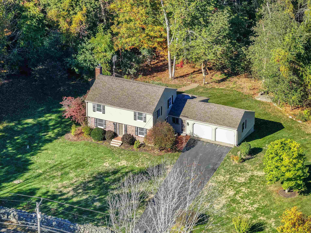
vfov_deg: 8.9
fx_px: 1491
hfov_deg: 11.9
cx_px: 156
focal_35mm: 166
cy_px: 116
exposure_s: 1/1250
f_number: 3.4
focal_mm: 30.71
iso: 100
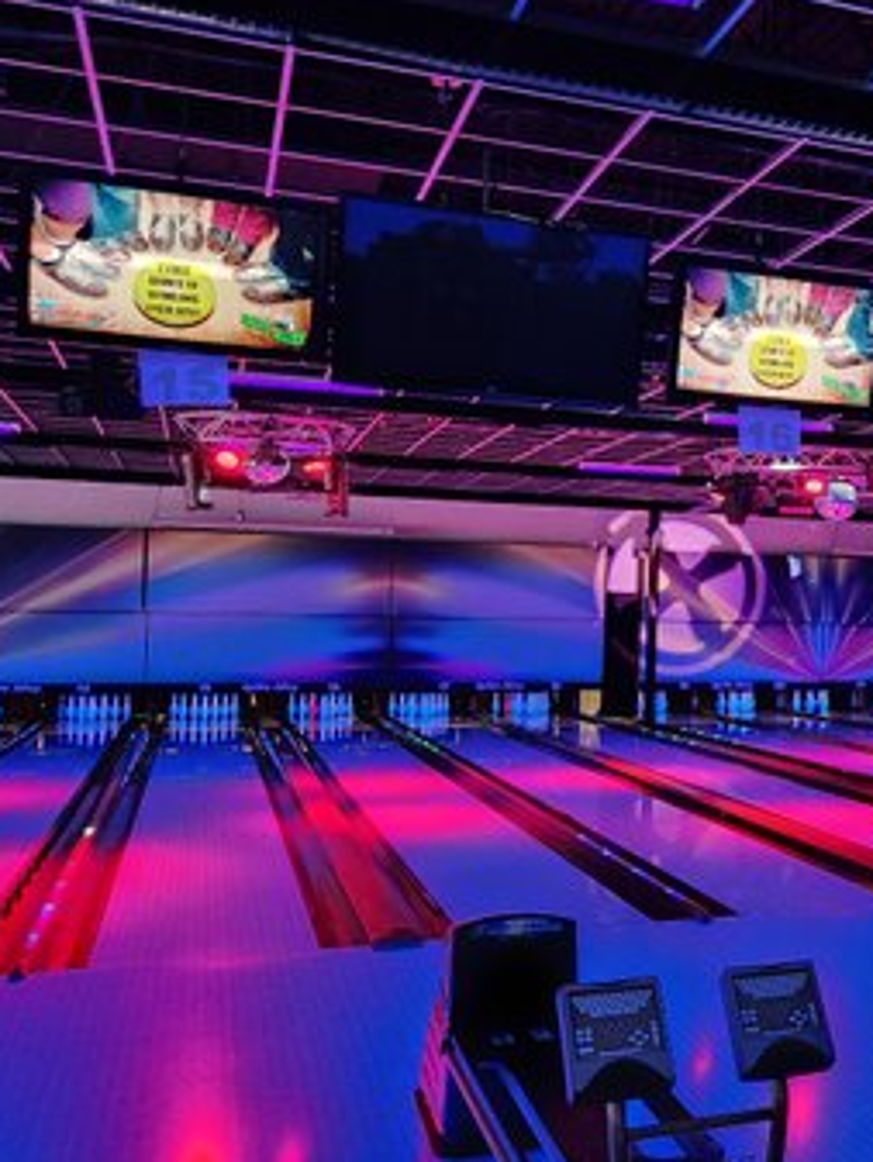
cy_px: 578
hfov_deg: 30.7
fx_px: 1445
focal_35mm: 43
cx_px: 909
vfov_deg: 43.8
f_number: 1.8
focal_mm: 5.4
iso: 640
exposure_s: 1/30
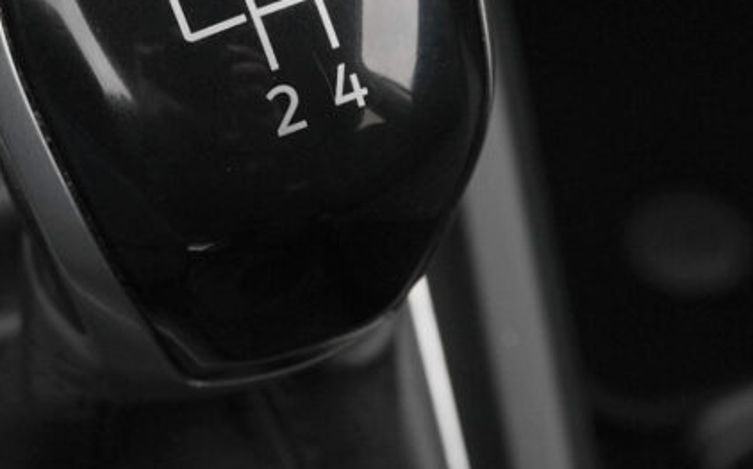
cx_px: 153
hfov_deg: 19.8
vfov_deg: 12.4
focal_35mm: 104
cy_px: 28
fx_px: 2133
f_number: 8
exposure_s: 1/100
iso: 2000
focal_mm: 28
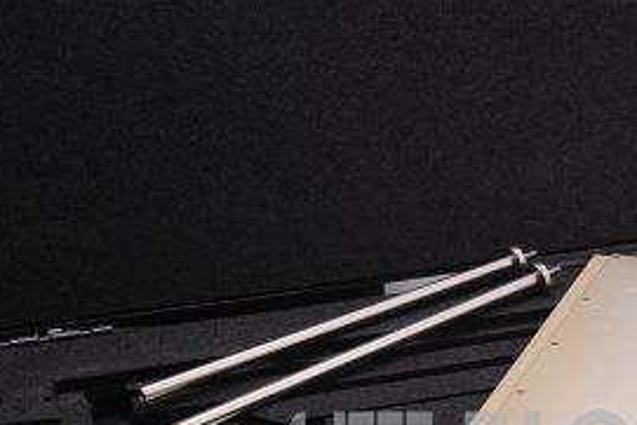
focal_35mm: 129
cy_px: 470
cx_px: 524
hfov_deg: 15.8
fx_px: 2284
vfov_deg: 10.5
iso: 320
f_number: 13
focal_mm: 50
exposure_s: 1/125
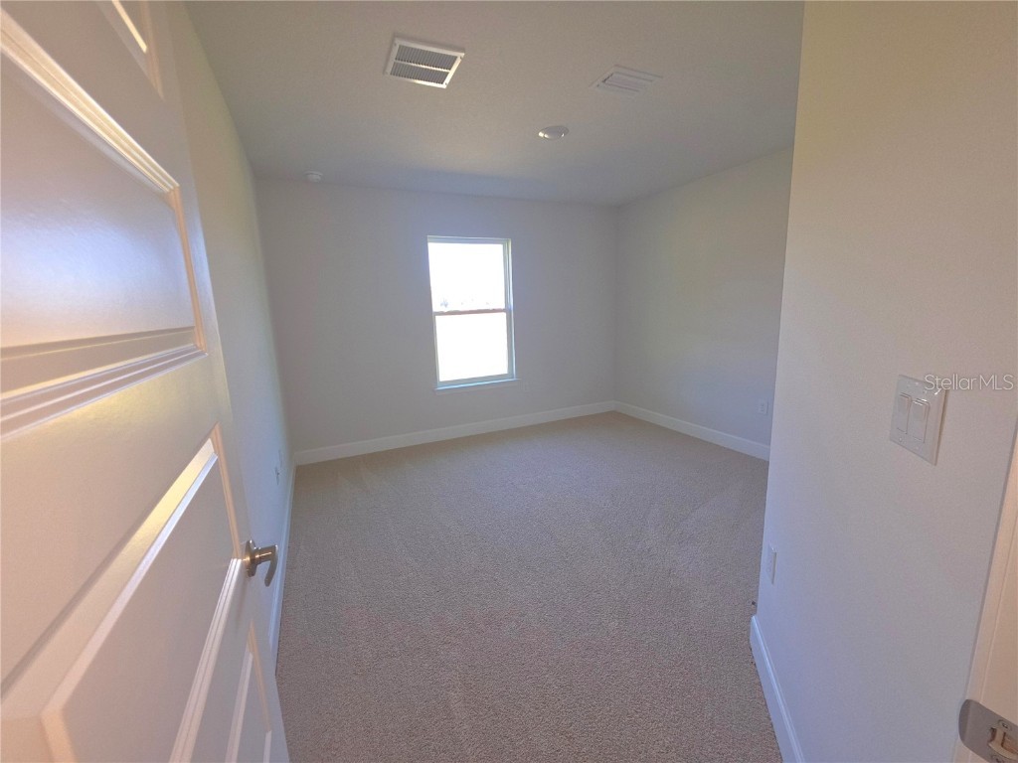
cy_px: 382
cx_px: 509
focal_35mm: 13
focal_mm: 2.2
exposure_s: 1/60.2
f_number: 1.9
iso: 80
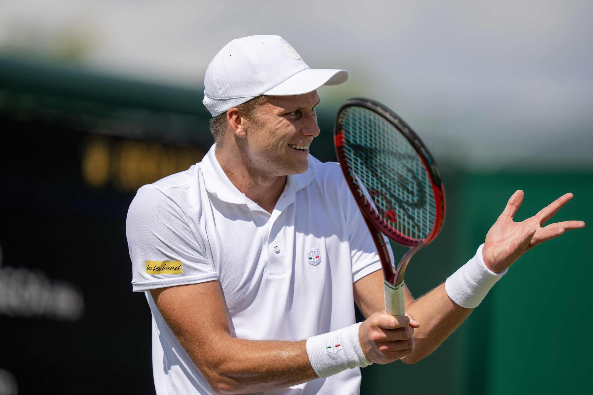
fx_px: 6589
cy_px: 198
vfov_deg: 3.4
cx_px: 296
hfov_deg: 5.2
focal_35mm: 400
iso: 100
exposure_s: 1/2500
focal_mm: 400
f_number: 2.8
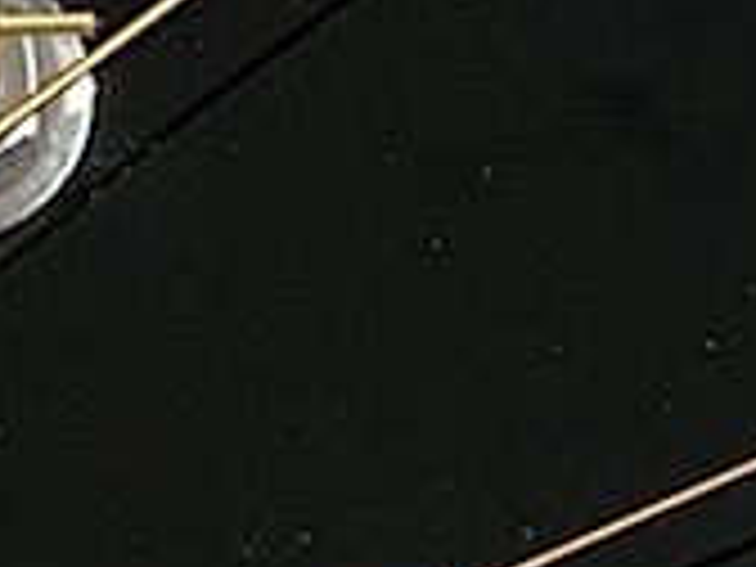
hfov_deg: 11.8
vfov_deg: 8.9
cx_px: 22
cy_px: 526
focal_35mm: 166
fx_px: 3625
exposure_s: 1/30
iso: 25
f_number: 2.2
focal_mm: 4.15
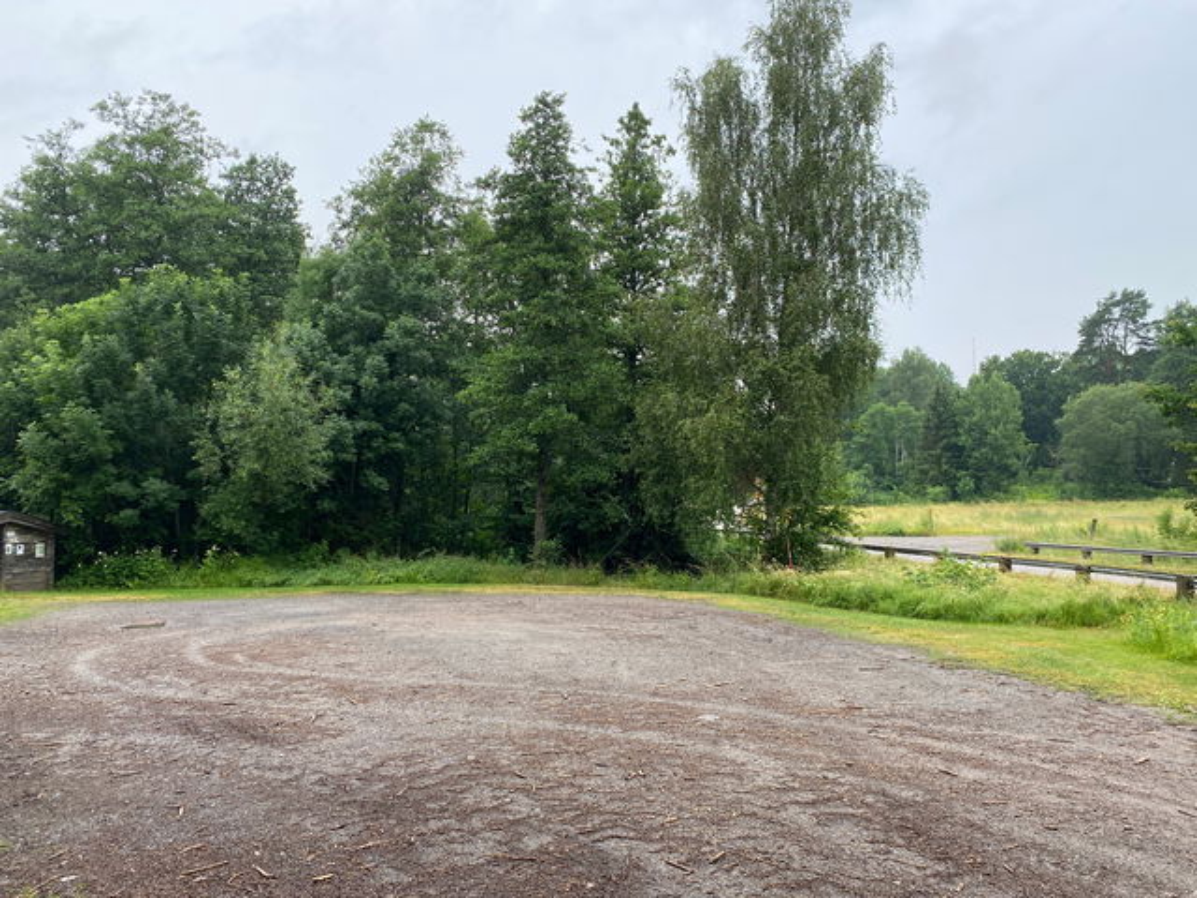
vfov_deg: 53.1
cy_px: 449
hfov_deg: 67.3
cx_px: 598
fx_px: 899
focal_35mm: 26
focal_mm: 4.25
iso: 32
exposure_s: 1/554
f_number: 1.8
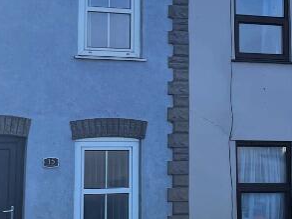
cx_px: 117
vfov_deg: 16.0
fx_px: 767
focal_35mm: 91
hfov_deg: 21.5
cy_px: 14
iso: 32
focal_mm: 4.2
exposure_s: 1/3509
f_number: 1.6
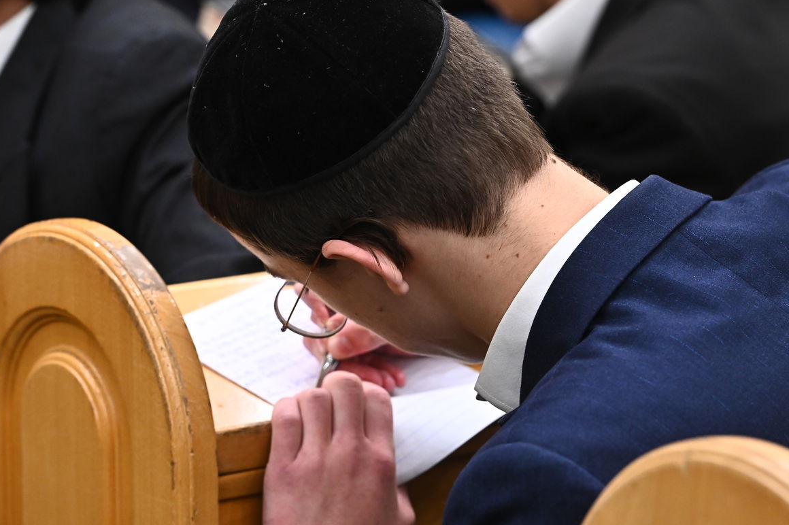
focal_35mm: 163
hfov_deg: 12.6
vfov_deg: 8.4
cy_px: 249
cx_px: 428
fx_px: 3570
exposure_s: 1/200
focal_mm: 135
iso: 3200
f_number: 6.3
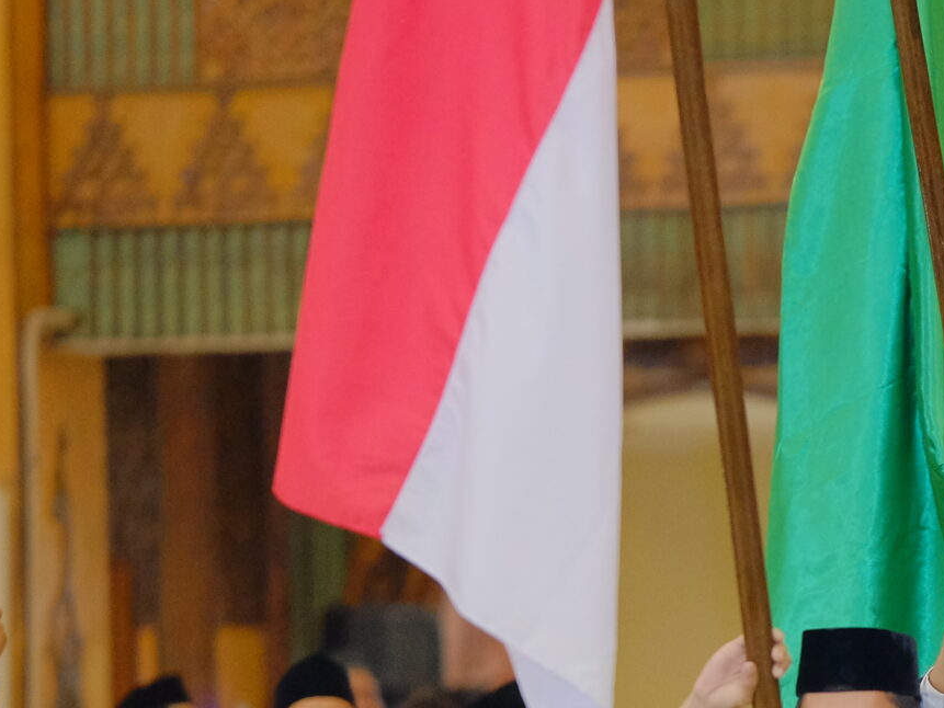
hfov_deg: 6.1
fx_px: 8810
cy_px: 819
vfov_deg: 4.6
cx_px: 1161
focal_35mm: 323
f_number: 1.2
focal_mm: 75
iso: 1600
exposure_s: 1/125
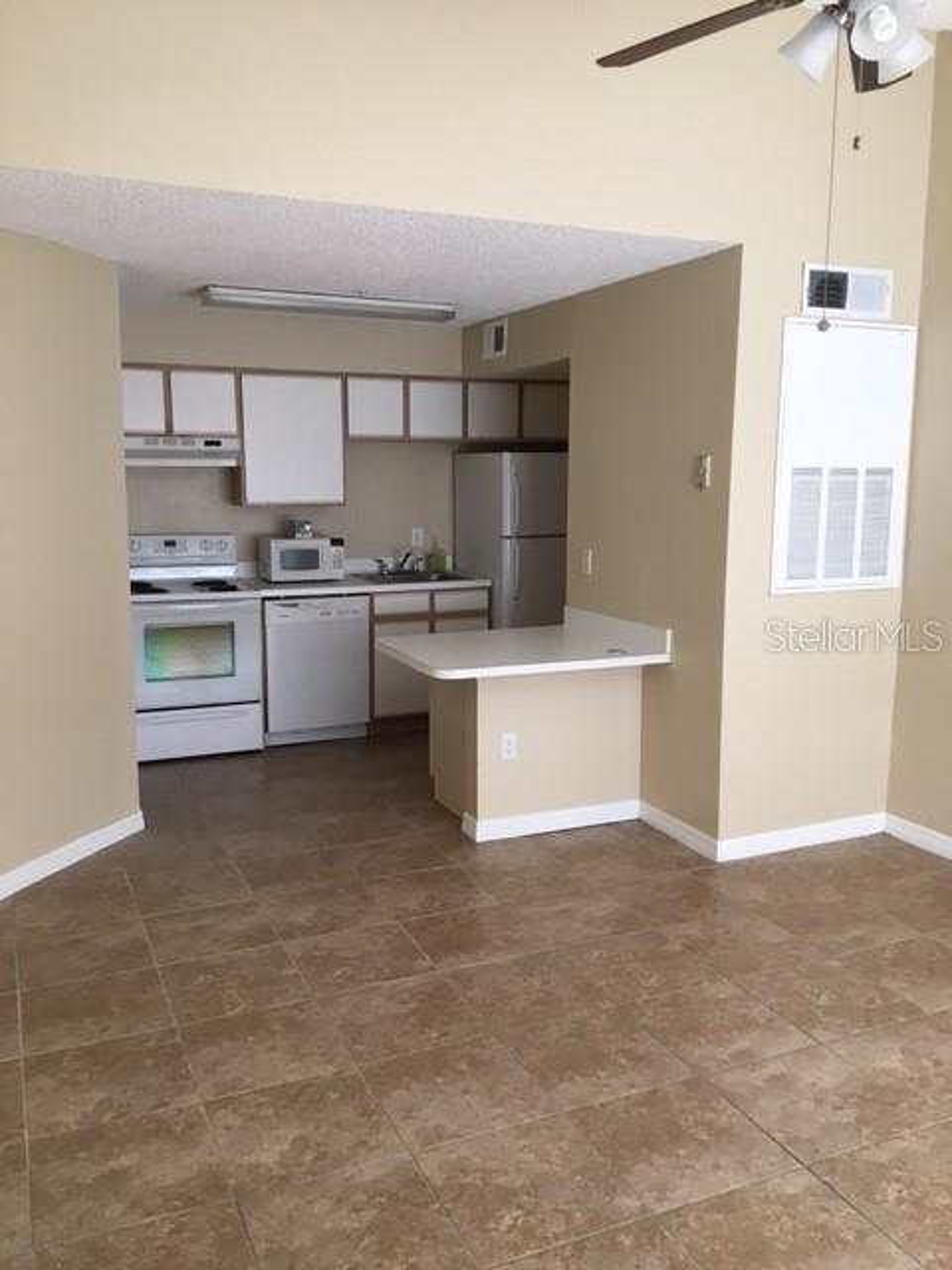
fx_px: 1063
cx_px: 476
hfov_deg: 48.2
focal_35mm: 29
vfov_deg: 61.7
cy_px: 635
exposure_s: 1/30
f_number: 2.2
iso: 50
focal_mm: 4.15
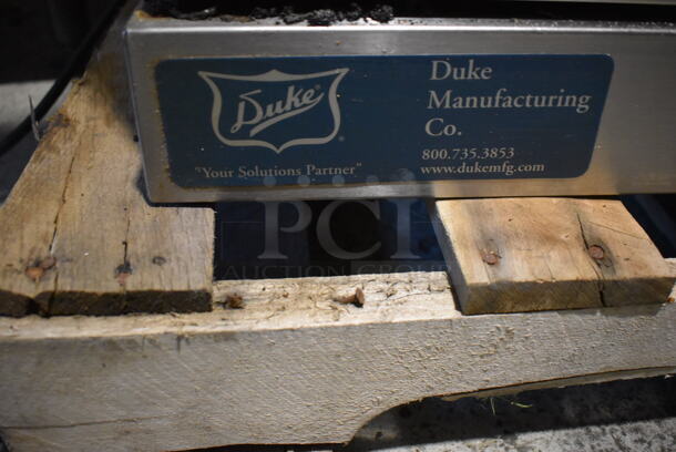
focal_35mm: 36
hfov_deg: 53.1
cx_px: 338
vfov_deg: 37.0
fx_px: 677
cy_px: 226
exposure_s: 1/125
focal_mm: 24
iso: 4000
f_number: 3.8
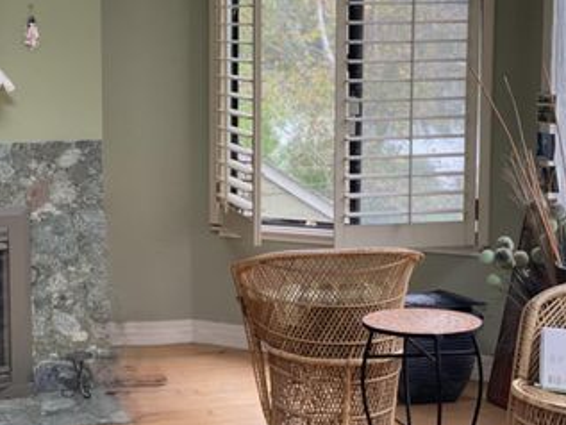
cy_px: 160
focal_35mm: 82
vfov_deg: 18.0
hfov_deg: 23.7
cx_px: 187
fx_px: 1341
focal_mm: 6
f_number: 2
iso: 125
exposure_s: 1/122
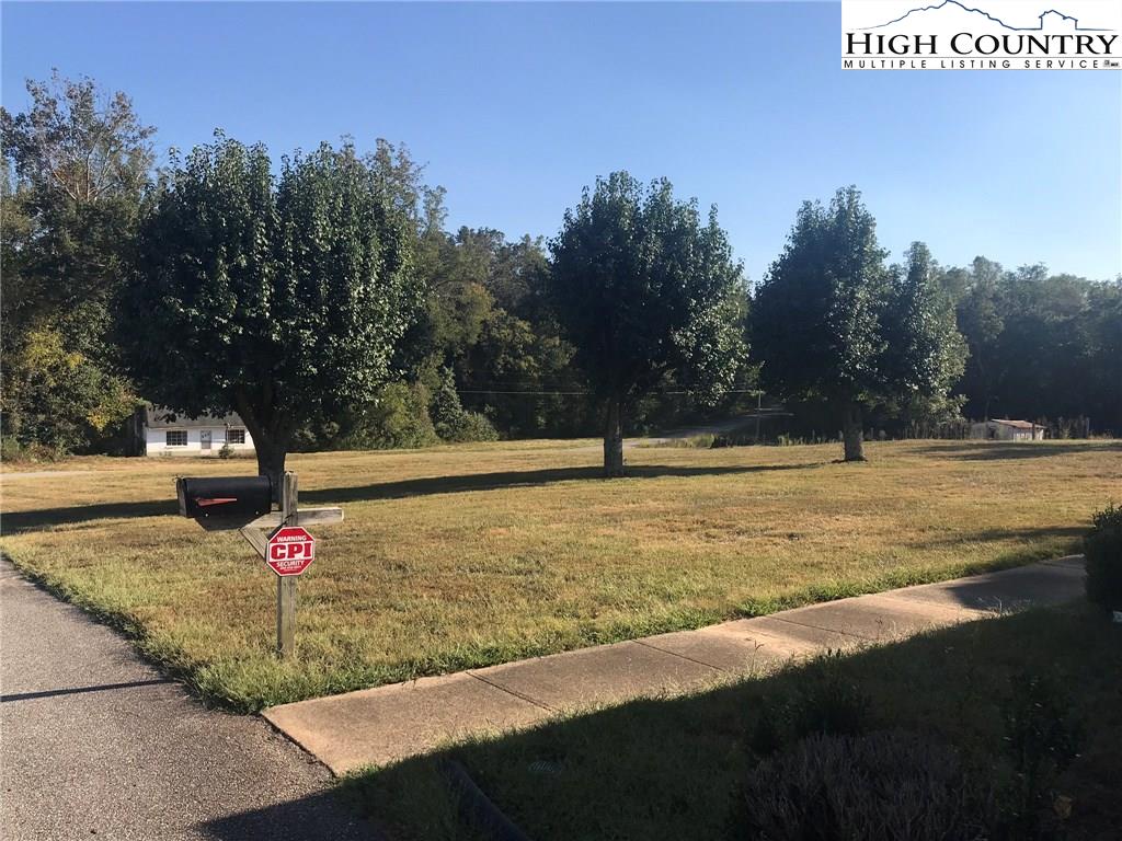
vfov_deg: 49.7
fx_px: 908
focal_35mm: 28
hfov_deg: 63.4
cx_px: 561
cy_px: 420
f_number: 1.8
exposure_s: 1/1808
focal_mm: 3.99
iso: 20
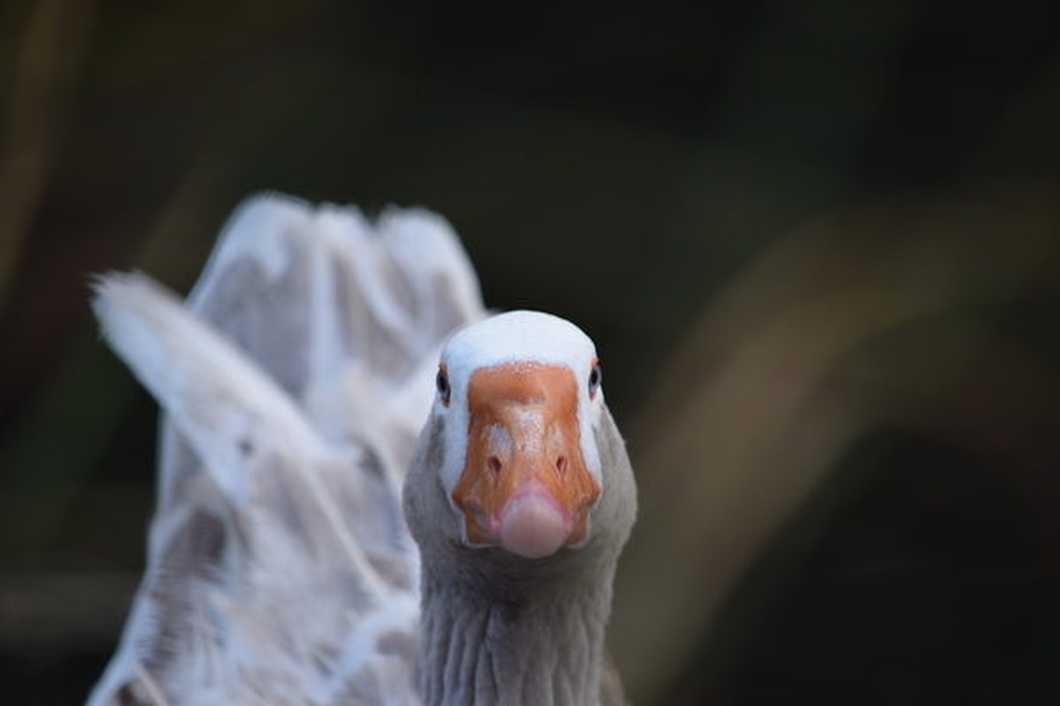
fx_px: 10599
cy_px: 353
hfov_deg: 5.7
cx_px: 530
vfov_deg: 3.8
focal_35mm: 360
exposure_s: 1/250
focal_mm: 240
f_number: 6.3
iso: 200
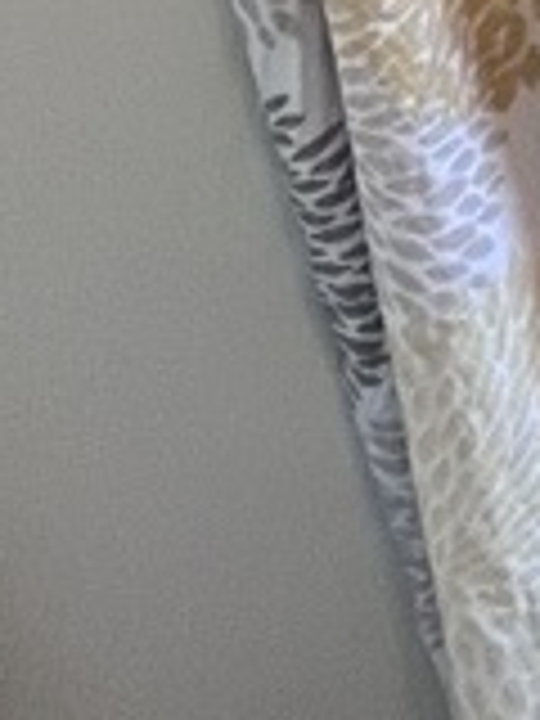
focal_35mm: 88
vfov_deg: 14.4
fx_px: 1830
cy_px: -1026
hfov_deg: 10.4
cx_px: 1728
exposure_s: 1/60
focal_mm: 1.57
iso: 160
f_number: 1.8
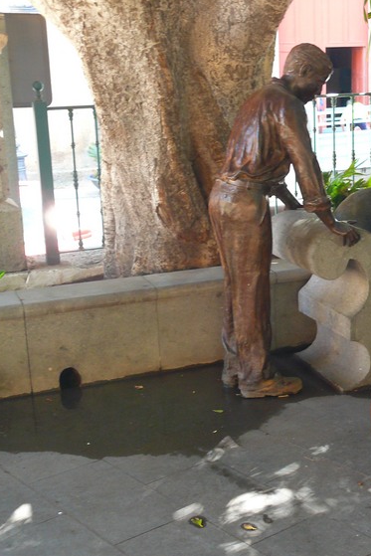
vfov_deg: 33.4
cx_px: 365
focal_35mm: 60
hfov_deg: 21.9
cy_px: 278
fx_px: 927
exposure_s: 1/13
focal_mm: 9
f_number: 2.8
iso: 200
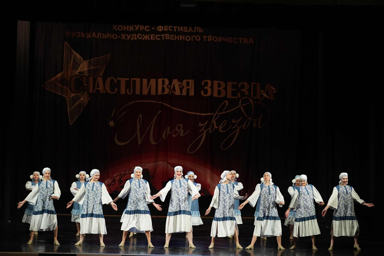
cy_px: 128
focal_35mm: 83
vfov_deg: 16.5
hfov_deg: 24.5
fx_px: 885
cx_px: 192
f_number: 2.8
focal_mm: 83
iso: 2500
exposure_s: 1/400
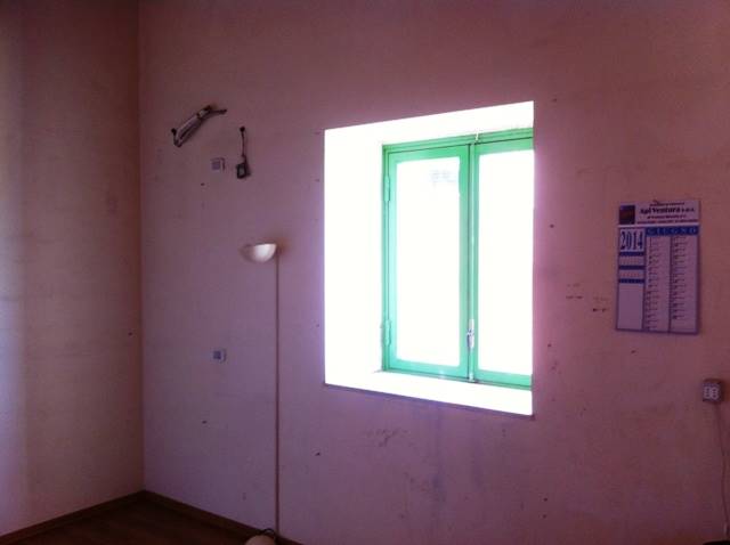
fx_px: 737
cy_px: 272
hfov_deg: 52.7
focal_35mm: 35
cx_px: 365
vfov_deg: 40.6
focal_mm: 3.85
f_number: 2.8
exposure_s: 1/15
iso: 100
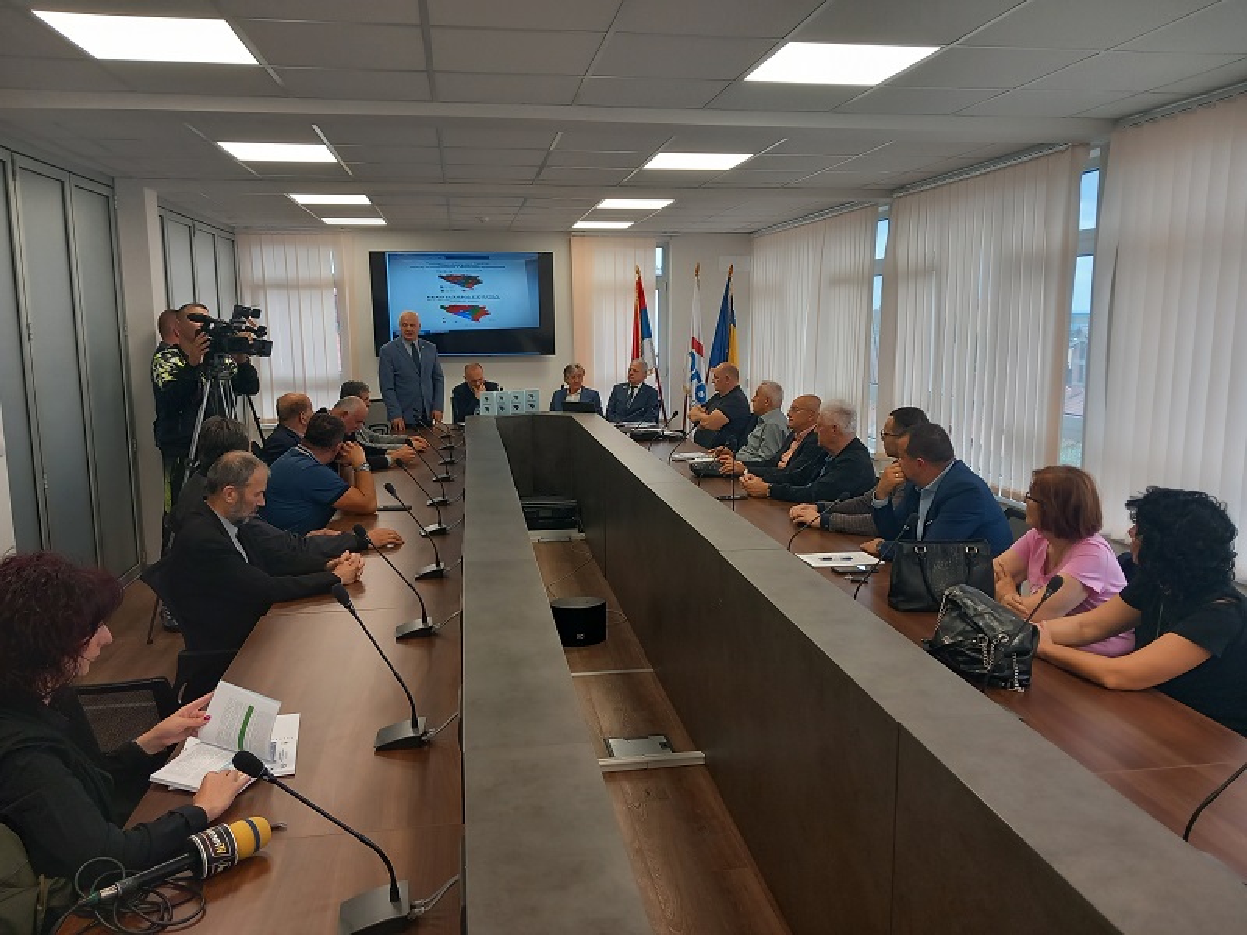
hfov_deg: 65.3
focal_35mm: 27
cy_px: 468
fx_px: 973
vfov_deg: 51.4
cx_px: 624
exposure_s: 1/50
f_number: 1.8
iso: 80
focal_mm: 4
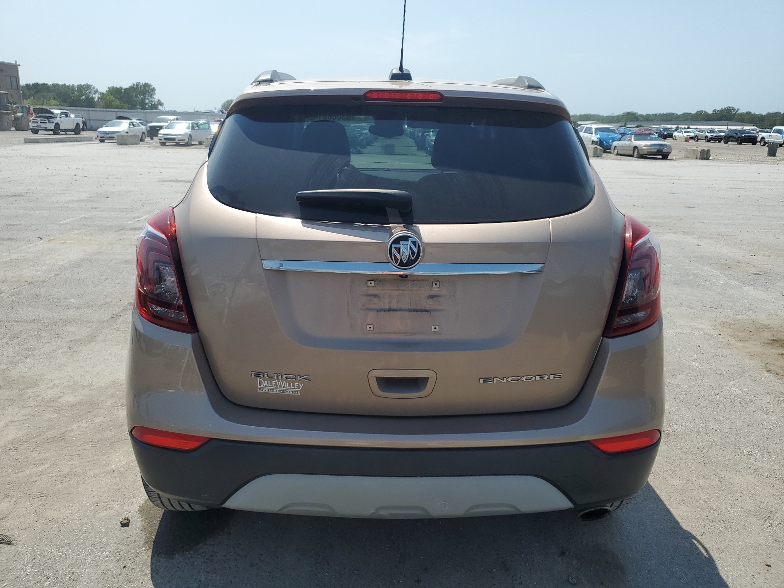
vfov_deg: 53.1
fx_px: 589
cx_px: 392
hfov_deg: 67.3
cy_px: 294
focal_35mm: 26
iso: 50
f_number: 1.5
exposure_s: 1/5000
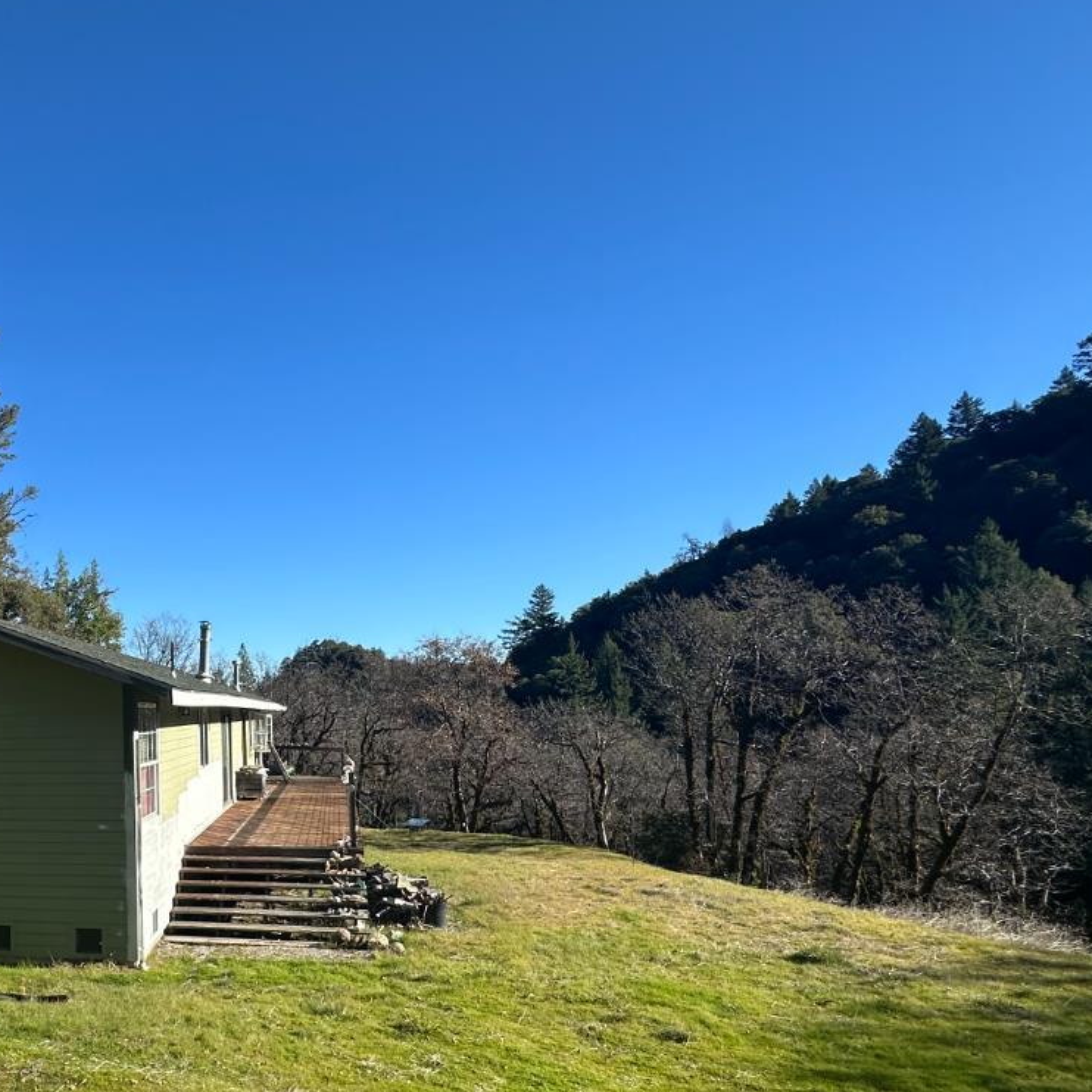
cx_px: 165
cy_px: 672
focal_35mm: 25
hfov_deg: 56.6
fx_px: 892
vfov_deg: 62.2
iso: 40
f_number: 2.2
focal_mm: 2.22
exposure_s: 1/1195
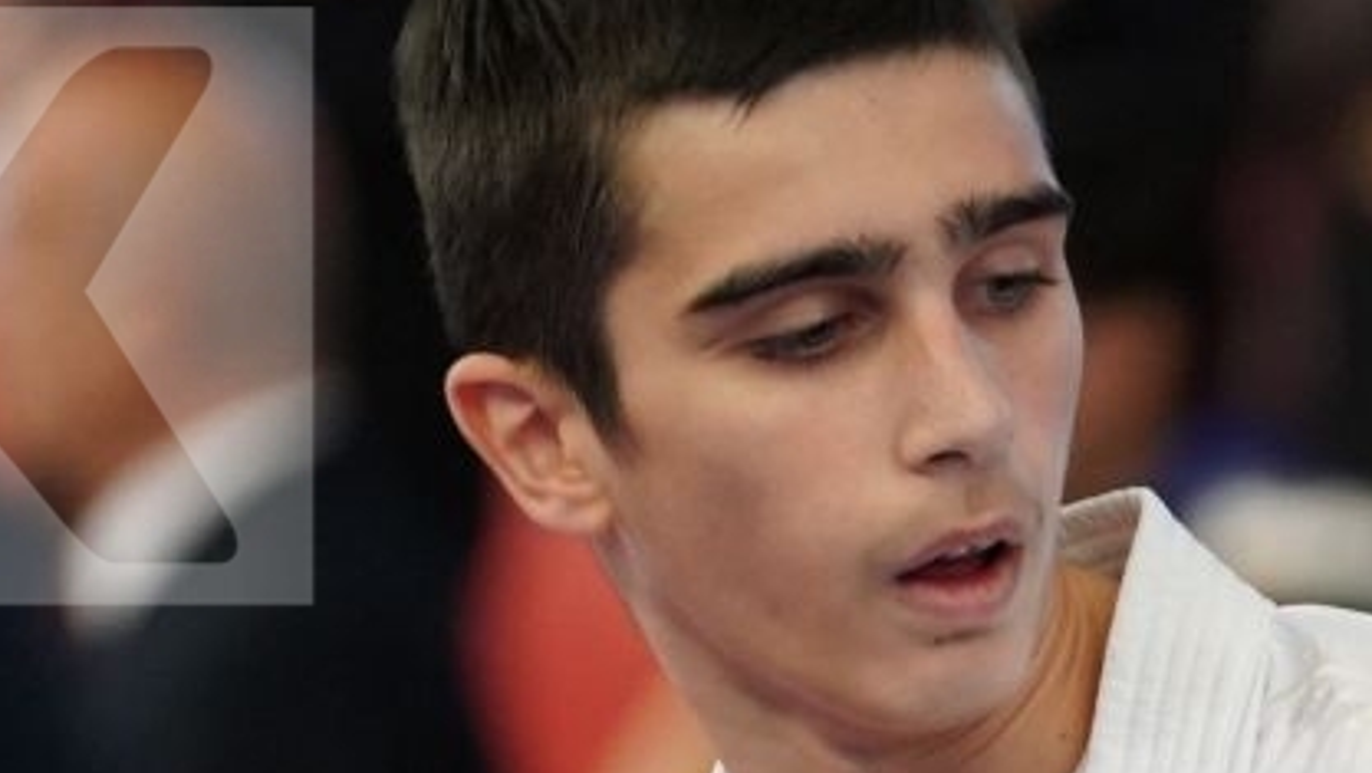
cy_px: 1470
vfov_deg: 1.5
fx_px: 29263
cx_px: 2237
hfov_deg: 2.7
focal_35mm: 804
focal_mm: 178
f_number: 2.8
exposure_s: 1/1000
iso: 2500
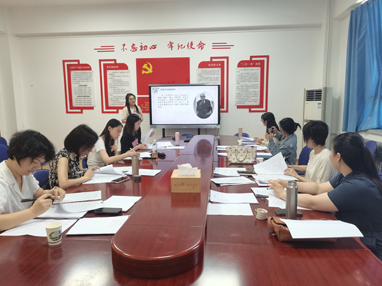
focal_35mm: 27
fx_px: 298
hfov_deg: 65.3
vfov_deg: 51.3
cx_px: 191
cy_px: 147
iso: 160
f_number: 1.8
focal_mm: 5.58
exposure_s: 1/50
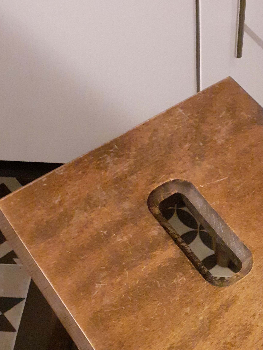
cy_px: 289
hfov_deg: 29.4
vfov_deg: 37.9
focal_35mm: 48
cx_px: 218
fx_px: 486
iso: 1000
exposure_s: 1/20
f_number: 1.9
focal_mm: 3.6
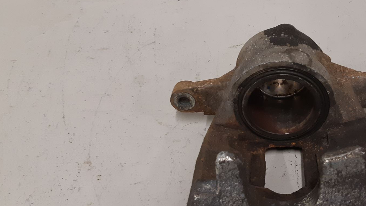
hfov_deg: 45.8
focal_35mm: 43
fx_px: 417
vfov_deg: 27.7
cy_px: 105
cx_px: 272
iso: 160
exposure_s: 1/50
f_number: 1.7
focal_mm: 3.93
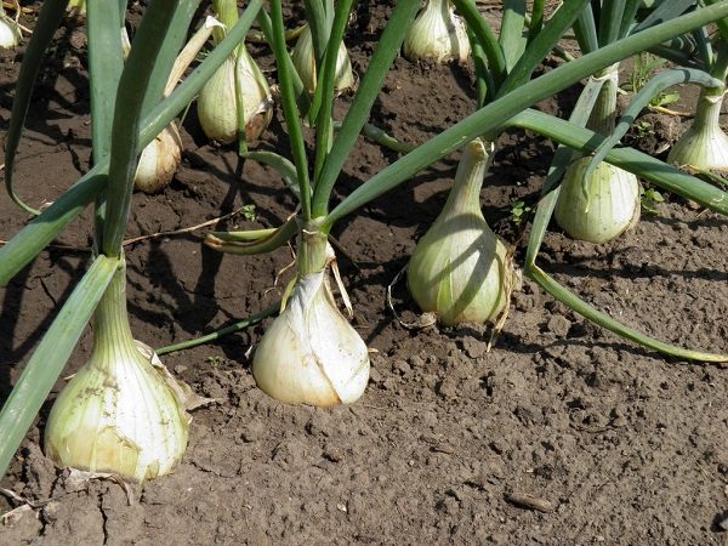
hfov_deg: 42.9
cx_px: 364
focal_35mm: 44
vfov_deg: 32.9
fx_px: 925
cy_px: 273
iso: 50
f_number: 6
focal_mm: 7.9
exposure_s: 1/250
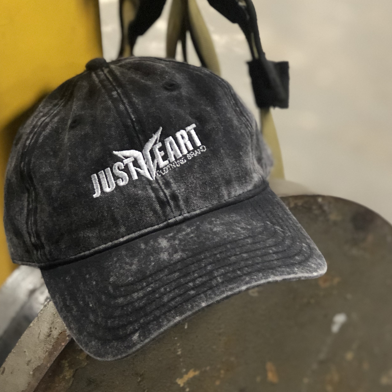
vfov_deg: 21.1
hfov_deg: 21.1
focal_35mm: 82
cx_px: 174
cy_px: 262
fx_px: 1051
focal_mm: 6.6
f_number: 2.8
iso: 1250
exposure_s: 1/30
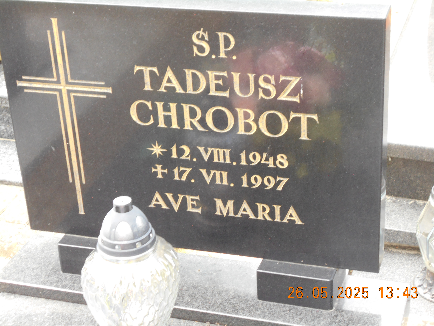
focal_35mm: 76
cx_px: 217
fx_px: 953
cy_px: 163
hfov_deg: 25.7
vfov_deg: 19.4
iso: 200
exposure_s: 1/60
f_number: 5.8
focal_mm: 13.5
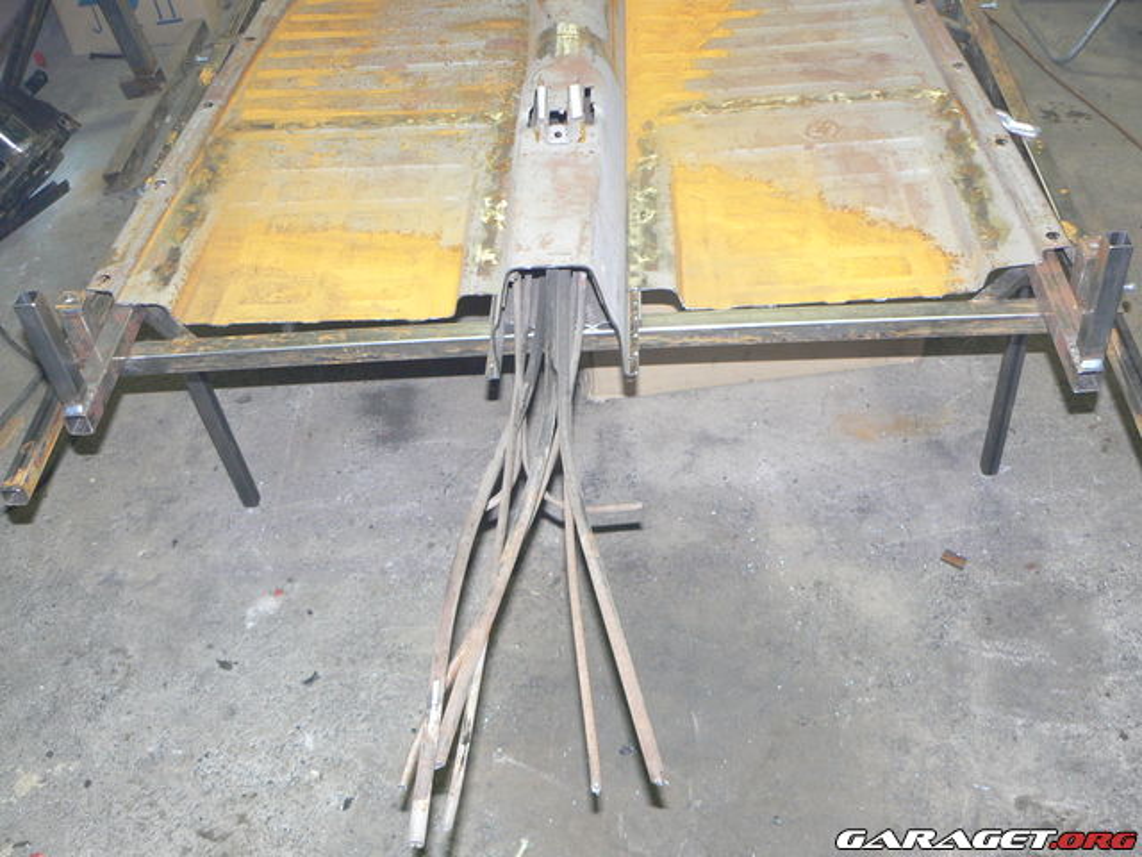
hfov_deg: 51.4
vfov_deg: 39.7
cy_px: 428
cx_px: 571
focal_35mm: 36
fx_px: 1188
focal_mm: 6
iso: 160
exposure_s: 1/30
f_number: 2.8
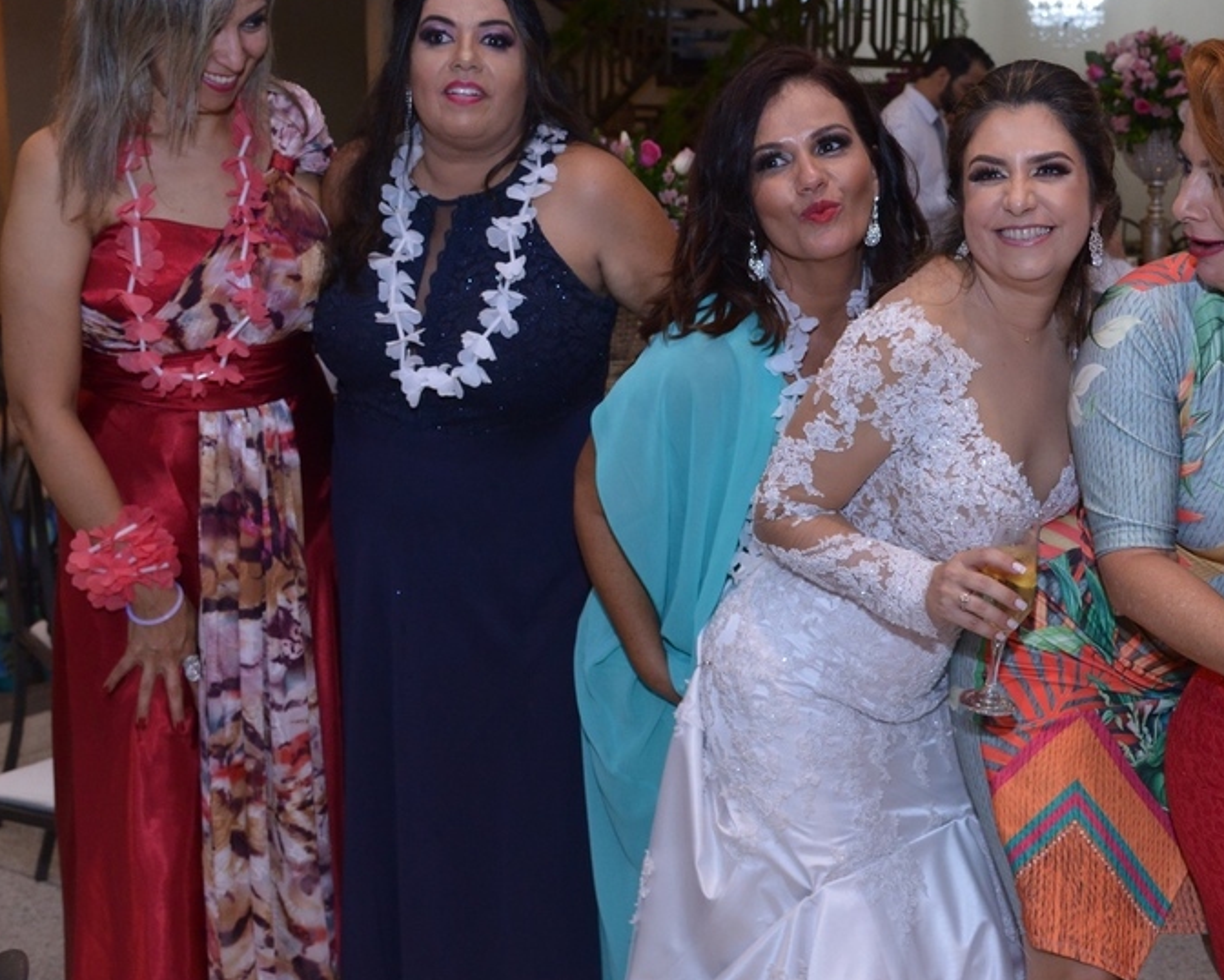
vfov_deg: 26.7
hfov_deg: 32.6
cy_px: 411
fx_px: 2065
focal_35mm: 57
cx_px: 872
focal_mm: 34
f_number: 5
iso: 2200
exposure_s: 1/80
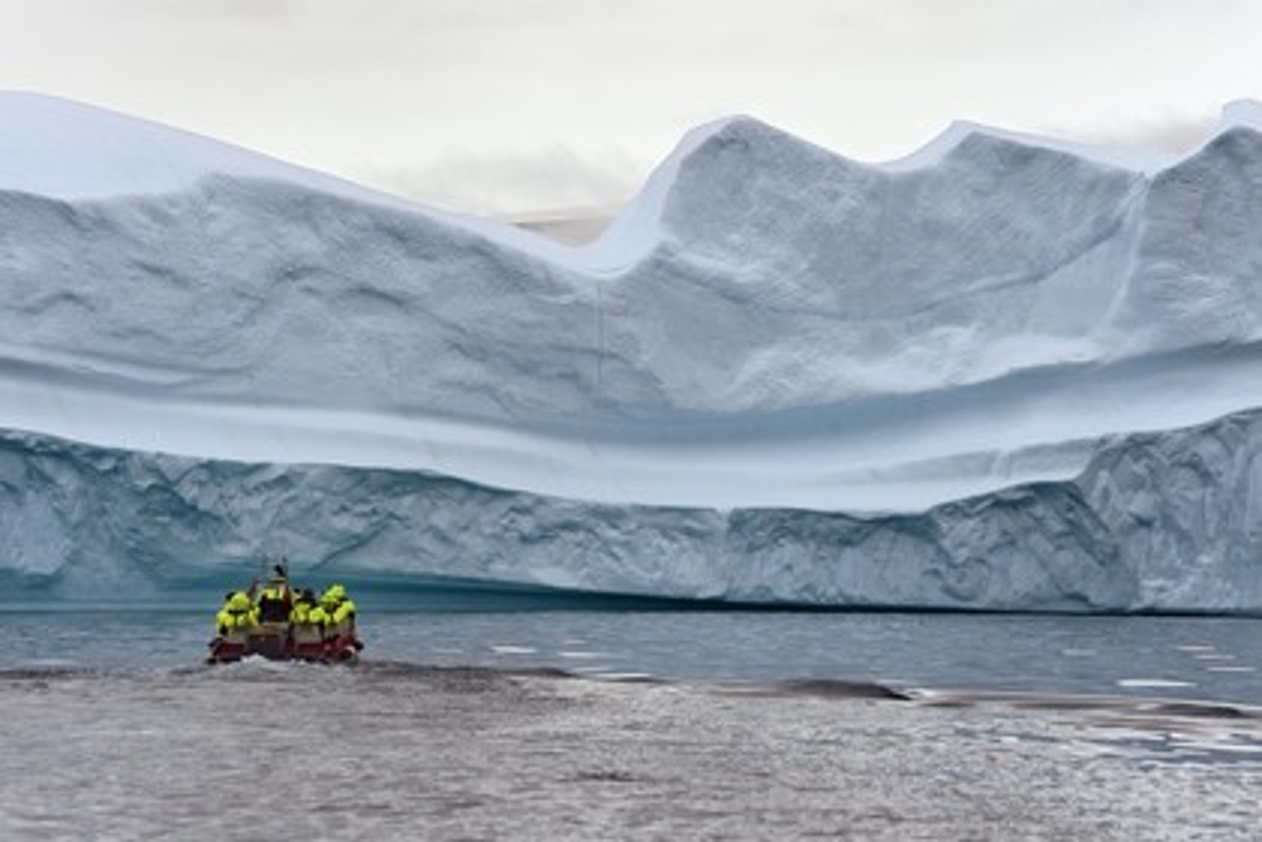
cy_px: 421
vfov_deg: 7.4
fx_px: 6485
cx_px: 631
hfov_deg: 11.1
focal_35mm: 185
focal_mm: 185
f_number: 7.1
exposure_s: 1/400
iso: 400
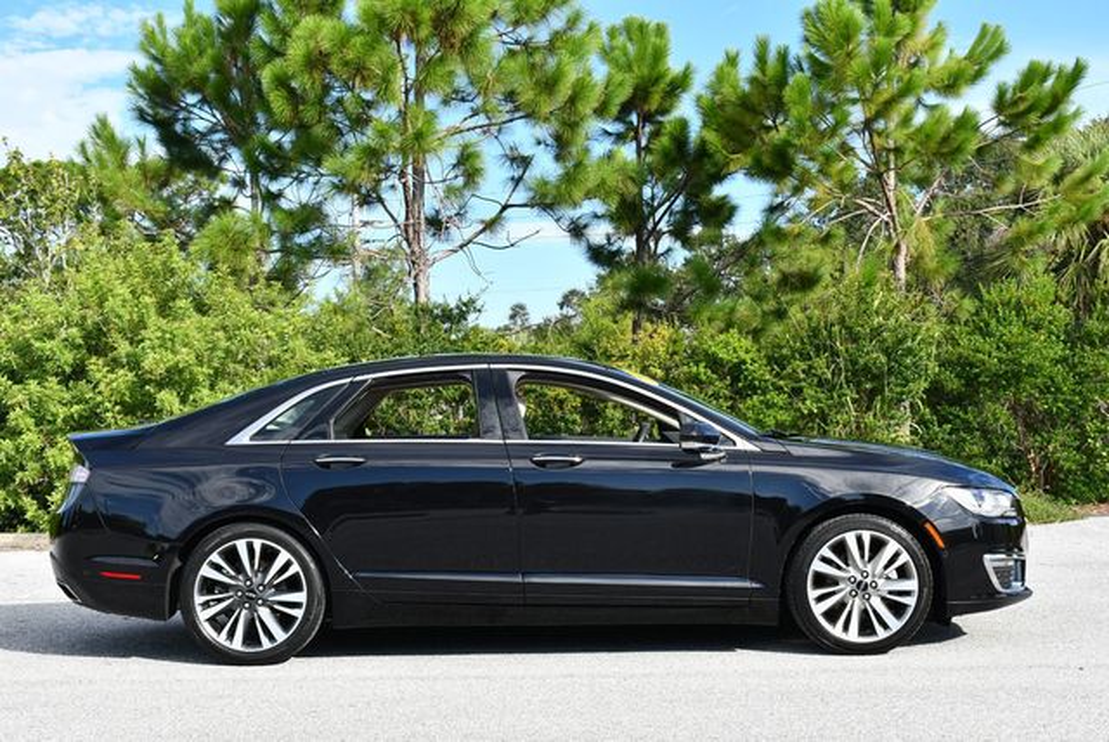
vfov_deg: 24.2
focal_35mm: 56
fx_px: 1727
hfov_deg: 35.6
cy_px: 371
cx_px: 554
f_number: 8
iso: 160
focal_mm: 28
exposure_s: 1/250
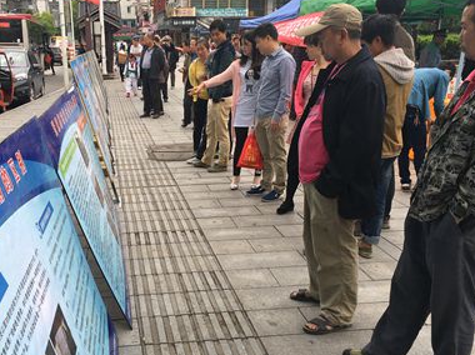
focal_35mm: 42
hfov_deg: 44.4
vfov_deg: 34.1
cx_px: 175
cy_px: 221
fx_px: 576
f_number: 2.2
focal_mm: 4.15
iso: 25
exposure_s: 1/405
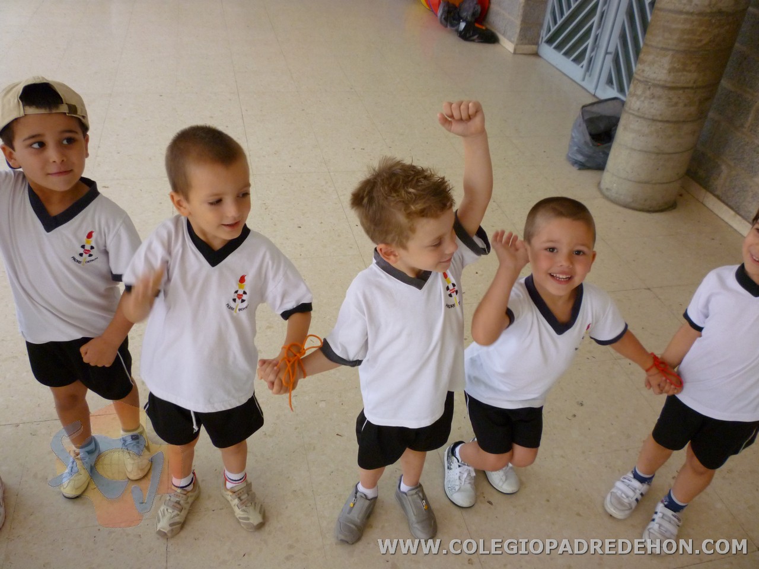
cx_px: 380
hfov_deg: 61.7
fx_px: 636
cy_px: 284
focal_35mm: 29
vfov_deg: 48.2
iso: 320
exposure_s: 1/125
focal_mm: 5.2
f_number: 3.3
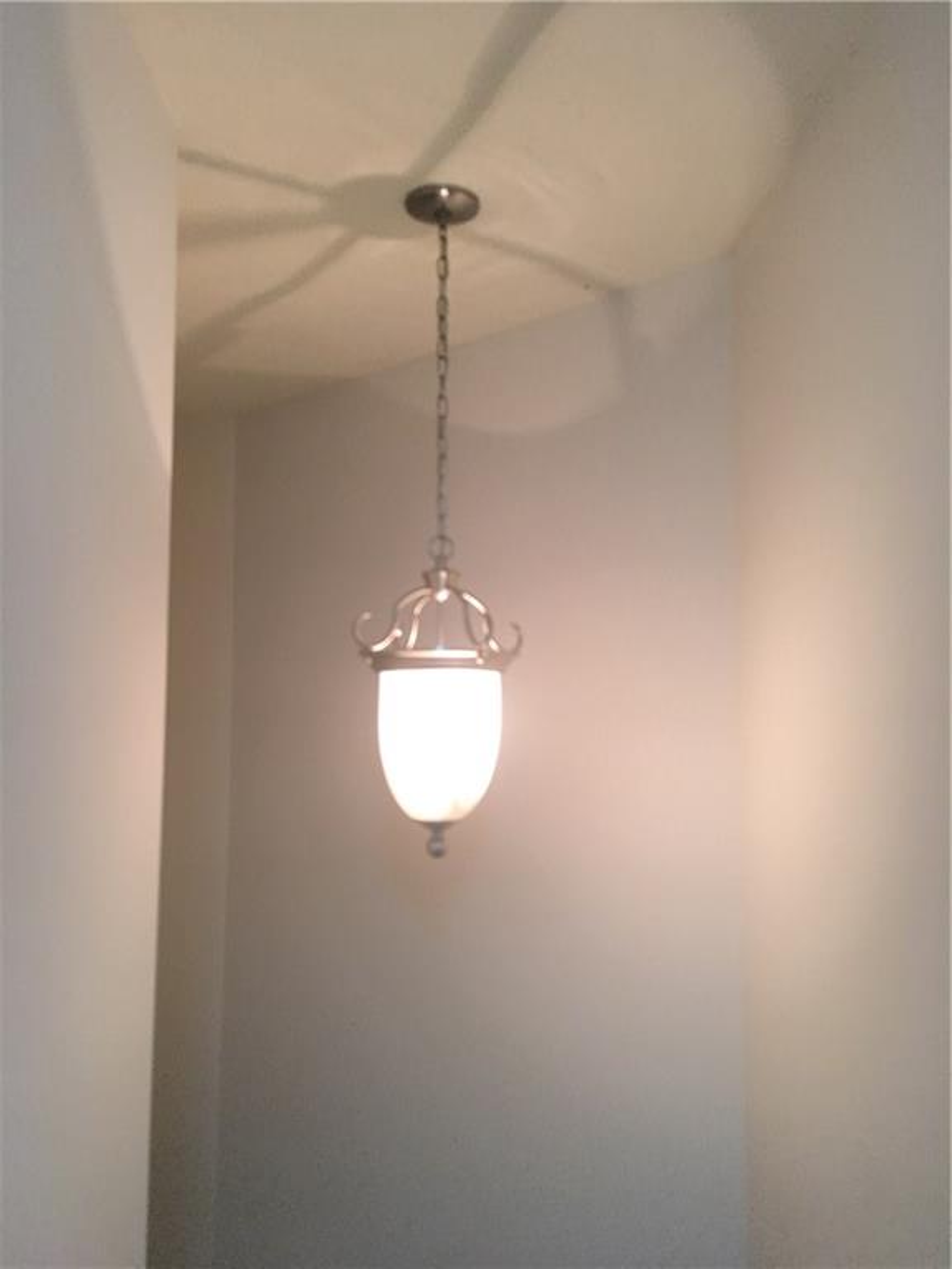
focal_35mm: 29
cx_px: 476
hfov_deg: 48.2
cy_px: 634
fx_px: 1063
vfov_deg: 61.7
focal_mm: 4.15
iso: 50
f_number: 2.2
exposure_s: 1/15
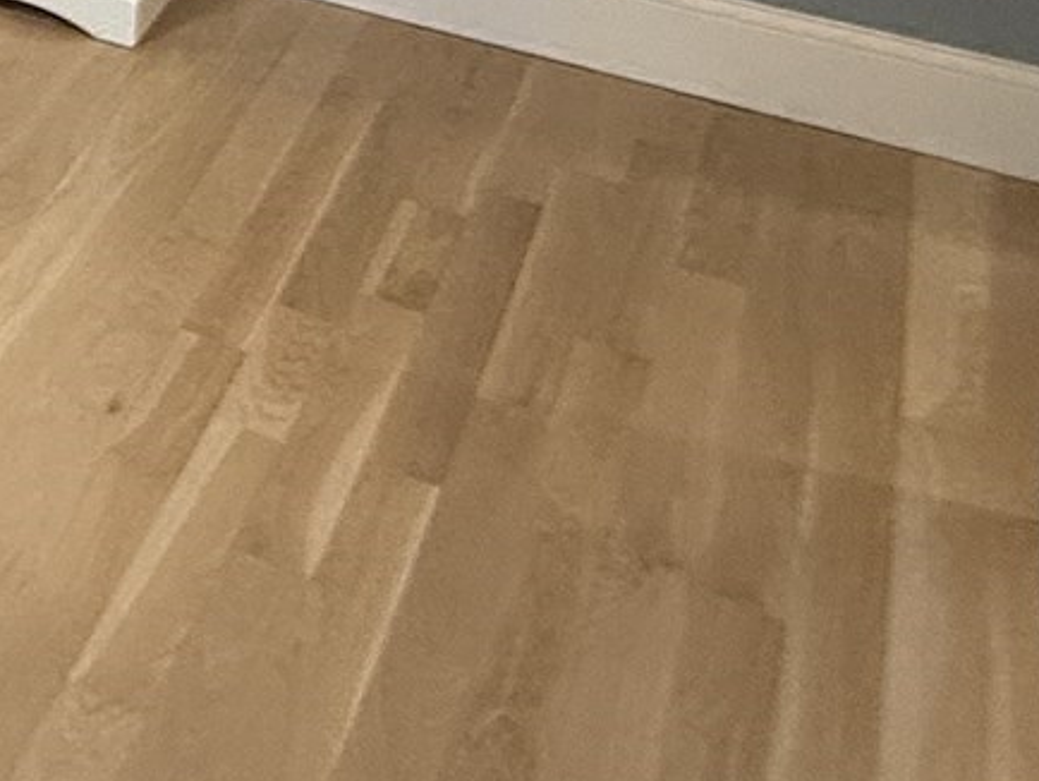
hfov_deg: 20.6
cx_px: -828
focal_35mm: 66
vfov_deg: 18.5
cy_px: -534
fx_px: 1982
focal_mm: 2.22
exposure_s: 1/120
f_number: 2.2
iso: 250
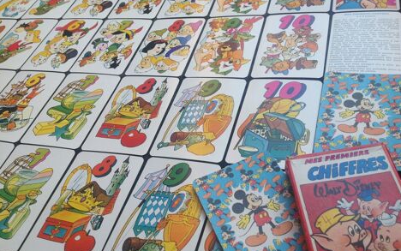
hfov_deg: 51.5
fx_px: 415
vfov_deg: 33.6
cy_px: 128
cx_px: 204
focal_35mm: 38
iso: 64
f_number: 2.4
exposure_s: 1/40
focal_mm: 4.28
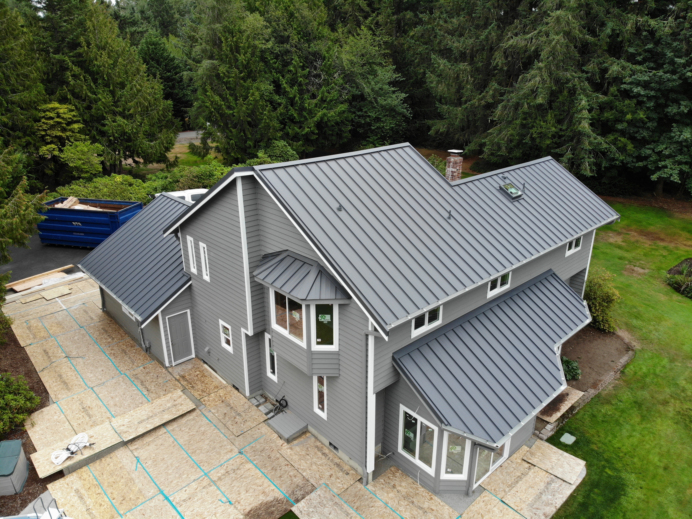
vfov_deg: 56.8
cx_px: 346
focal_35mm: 24
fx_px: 480
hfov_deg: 71.6
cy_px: 260
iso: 100
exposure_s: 1/90.5
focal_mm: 4.5
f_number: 2.8
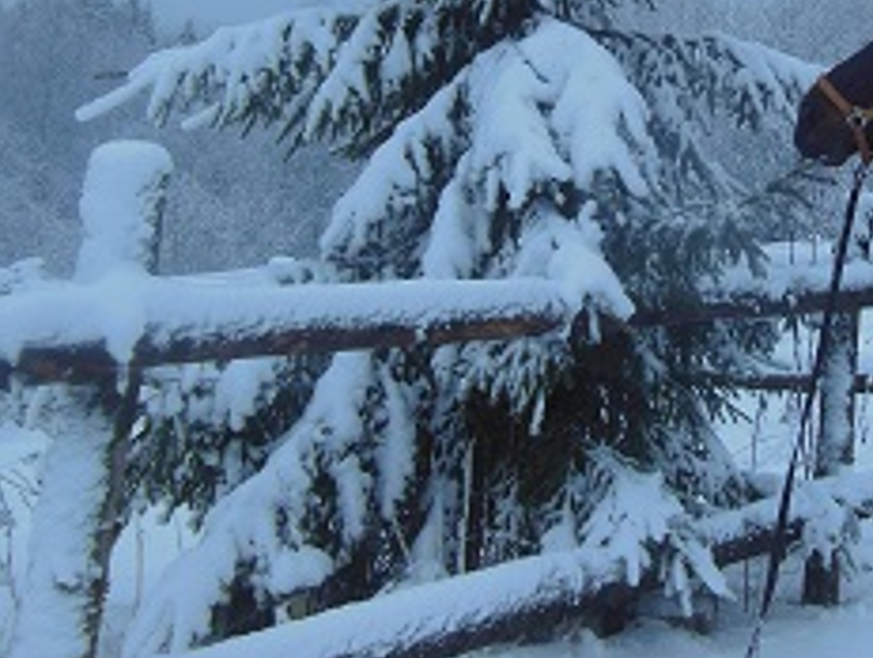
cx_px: 718
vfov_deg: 26.0
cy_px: 32
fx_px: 1364
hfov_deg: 34.2
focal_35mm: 54
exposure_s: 1/125
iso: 125
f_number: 3.5
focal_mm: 4.5
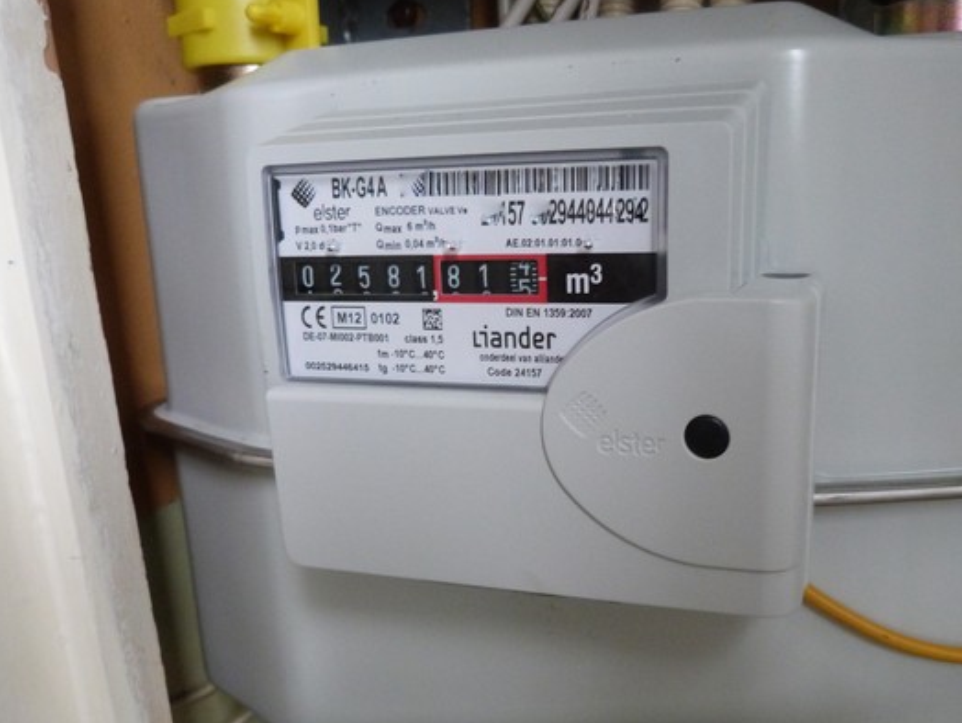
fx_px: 862
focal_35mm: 31
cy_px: 439
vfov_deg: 45.2
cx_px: 560
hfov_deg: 58.0
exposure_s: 1/20
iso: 400
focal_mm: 4.5
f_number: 2.8
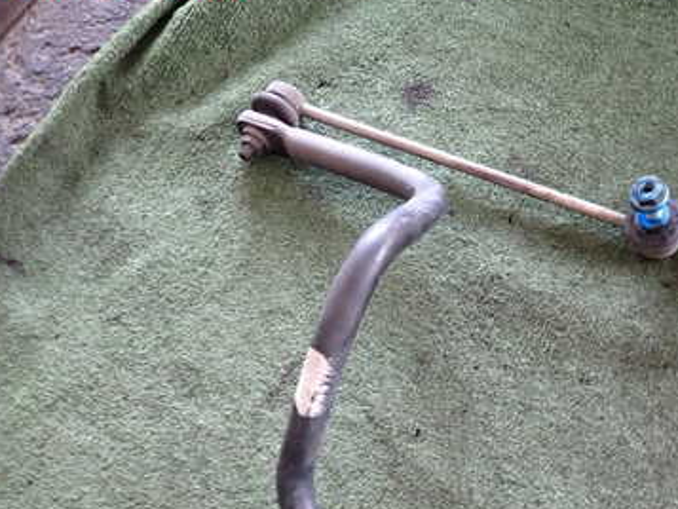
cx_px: 456
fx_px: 823
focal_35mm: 42
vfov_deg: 33.7
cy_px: 384
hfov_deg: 44.1
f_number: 2
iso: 250
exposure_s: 1/30
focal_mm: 4.5
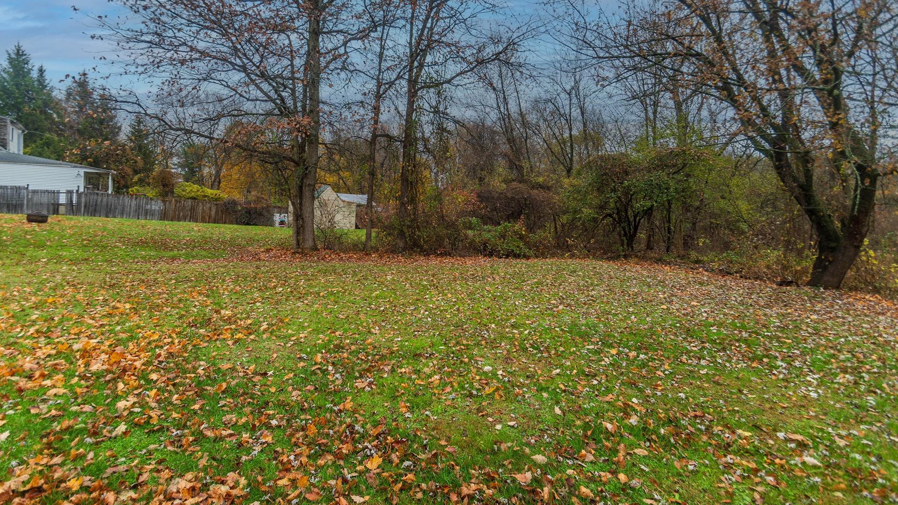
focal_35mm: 16
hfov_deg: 99.4
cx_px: 448
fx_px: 381
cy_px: 232
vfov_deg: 67.0
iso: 100
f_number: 3.5
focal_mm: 10
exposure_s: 1/50
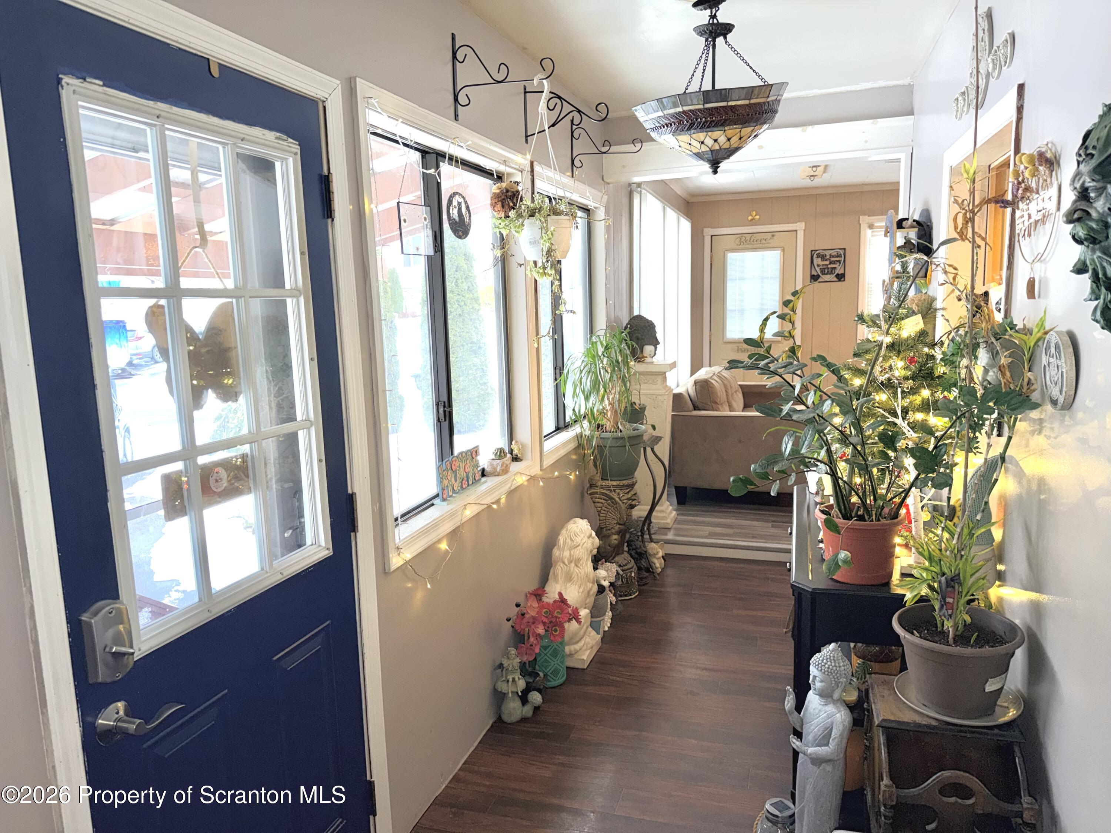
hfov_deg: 71.6
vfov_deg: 56.8
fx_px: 770
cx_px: 556
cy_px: 416
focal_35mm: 24
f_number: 1.78
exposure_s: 1/17
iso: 100
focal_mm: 6.76
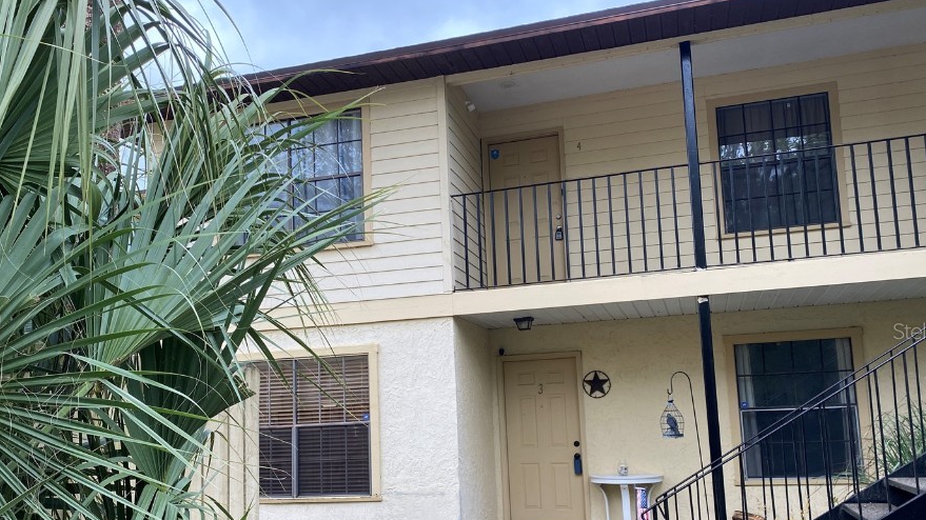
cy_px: 331
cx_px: 453
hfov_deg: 59.5
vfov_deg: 35.4
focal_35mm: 33
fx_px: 810
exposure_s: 1/358
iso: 32
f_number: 1.8
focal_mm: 4.25
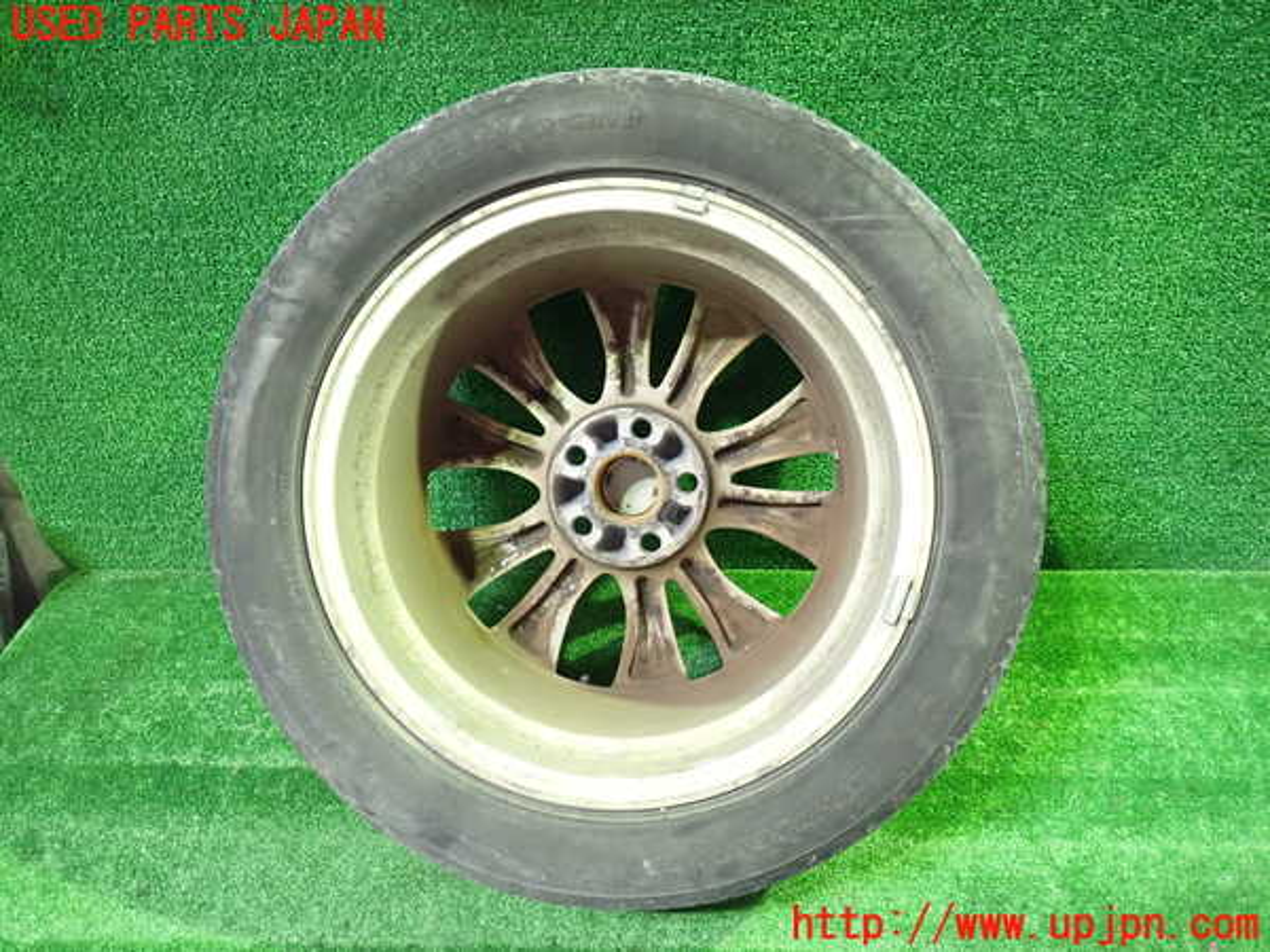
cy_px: 476
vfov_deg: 54.9
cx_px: 635
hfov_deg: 69.4
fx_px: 917
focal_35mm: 25
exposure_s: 1/30
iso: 800
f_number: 2
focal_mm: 4.5
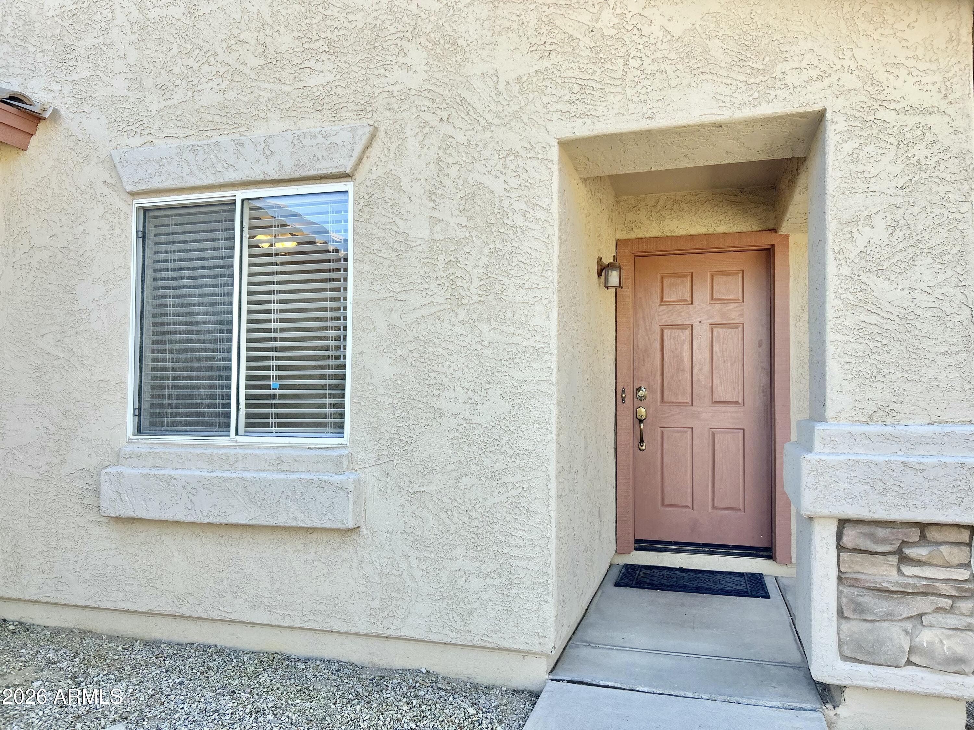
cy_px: 365
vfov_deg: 53.1
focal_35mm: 26
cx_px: 487
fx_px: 732
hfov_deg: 67.3
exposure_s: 1/621
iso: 50
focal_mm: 5.7
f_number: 1.5
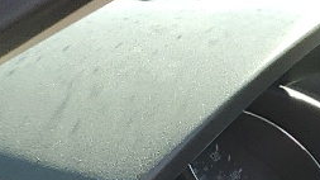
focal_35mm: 179
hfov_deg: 9.6
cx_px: 931
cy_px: 425
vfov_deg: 6.5
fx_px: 1518
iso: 50
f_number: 1.5
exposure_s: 1/357
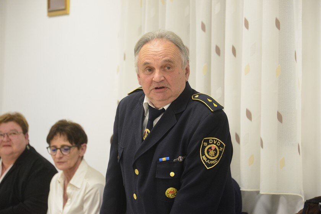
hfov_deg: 15.2
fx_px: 1204
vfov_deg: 10.2
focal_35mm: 135
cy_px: 107
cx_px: 160
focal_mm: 135
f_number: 5.6
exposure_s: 1/125
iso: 4000
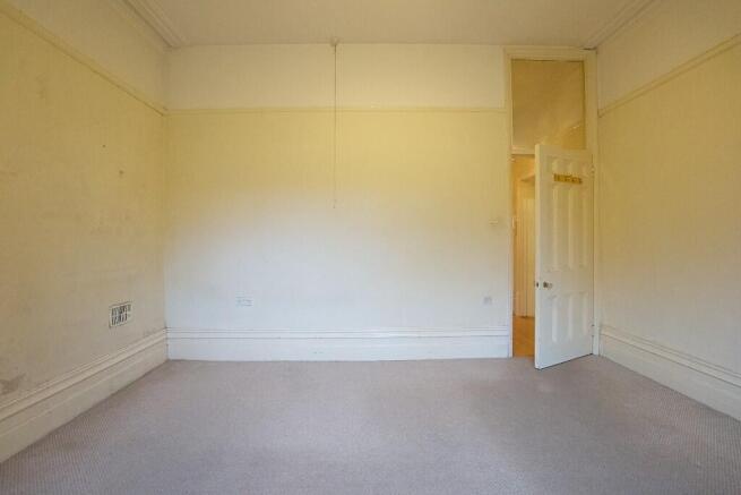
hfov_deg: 100.4
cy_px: 248
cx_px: 370
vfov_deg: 77.4
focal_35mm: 15
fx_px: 309
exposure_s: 1/160
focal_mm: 10
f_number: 4
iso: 3200
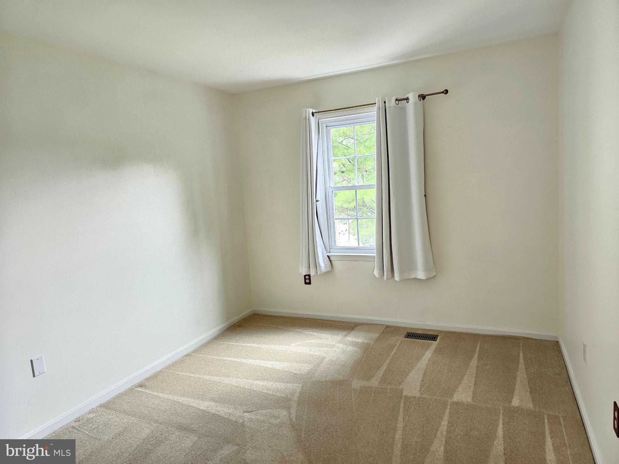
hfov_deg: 73.9
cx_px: 310
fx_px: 411
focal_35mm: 23
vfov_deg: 58.9
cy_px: 232
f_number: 1.7
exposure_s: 1/120
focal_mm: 6.3
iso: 1000
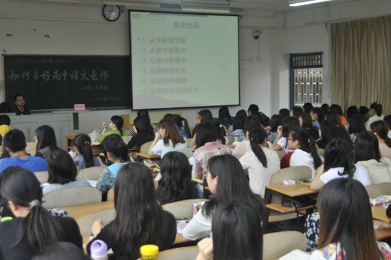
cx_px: 196
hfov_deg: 38.9
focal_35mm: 51
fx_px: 554
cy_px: 130
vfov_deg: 26.5
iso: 200
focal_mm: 34
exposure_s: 1/30
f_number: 4
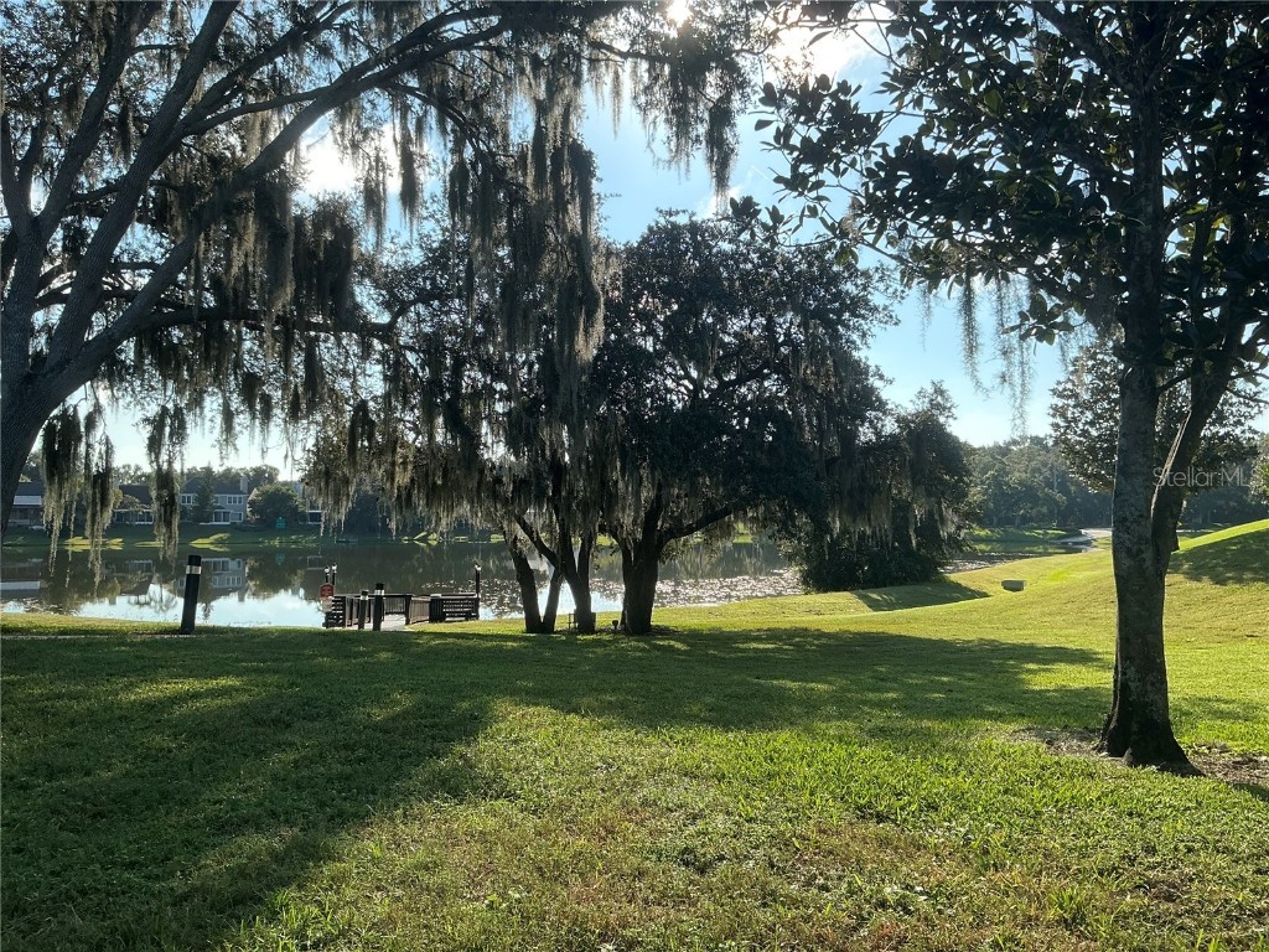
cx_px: 634
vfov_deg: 49.7
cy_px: 476
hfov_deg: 63.4
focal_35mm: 28
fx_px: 1026
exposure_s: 1/912
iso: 25
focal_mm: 3
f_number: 1.8
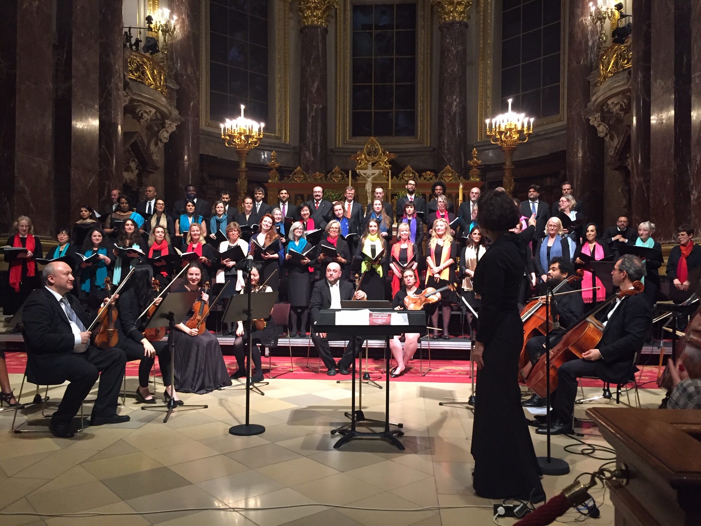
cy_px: 263
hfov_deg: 61.7
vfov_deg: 48.2
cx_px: 350
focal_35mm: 29
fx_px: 587
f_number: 2.2
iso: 250
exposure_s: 1/33
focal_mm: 4.15
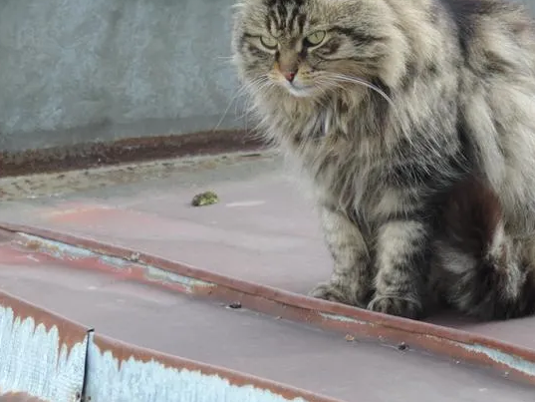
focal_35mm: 298
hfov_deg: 6.6
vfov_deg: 5.0
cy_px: 145
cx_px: 378
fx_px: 4607
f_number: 4.6
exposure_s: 1/125
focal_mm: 35.6
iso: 180
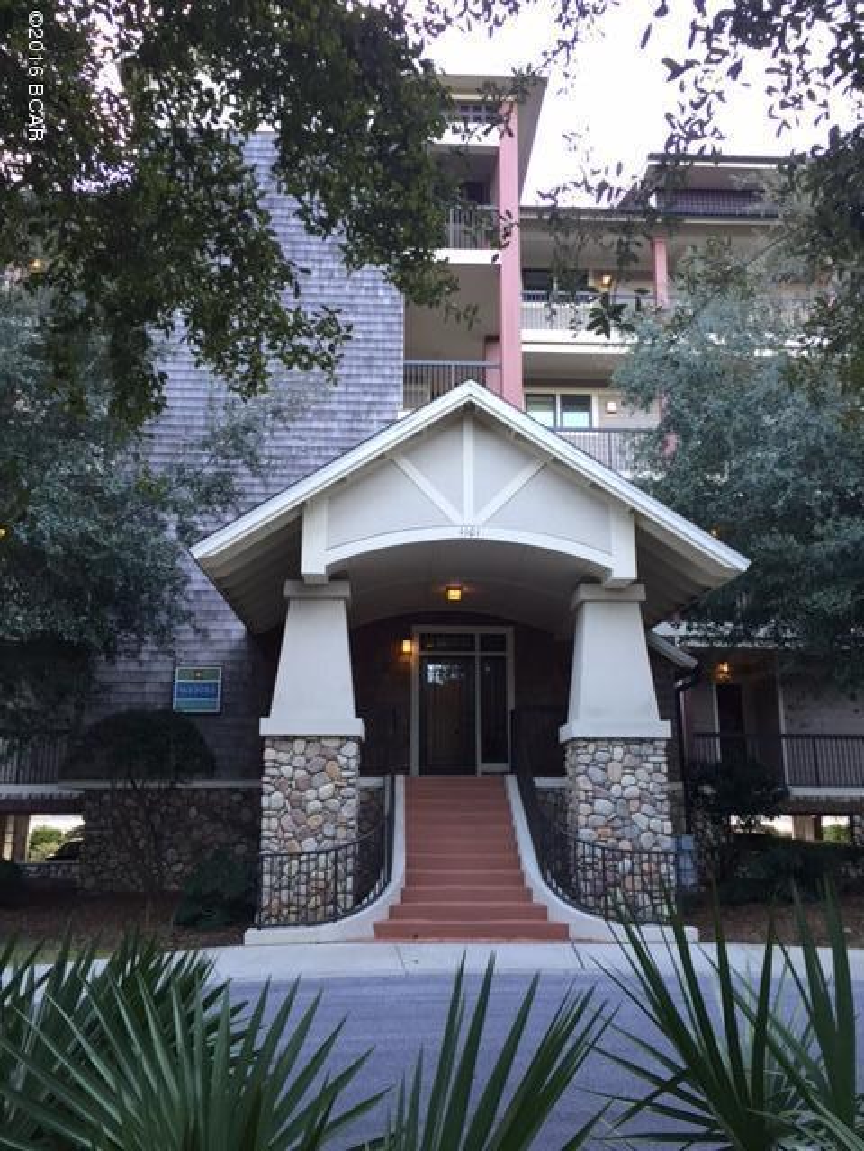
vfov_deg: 61.7
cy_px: 576
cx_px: 432
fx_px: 965
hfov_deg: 48.2
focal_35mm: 29
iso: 32
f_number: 2.2
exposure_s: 1/40
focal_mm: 4.15
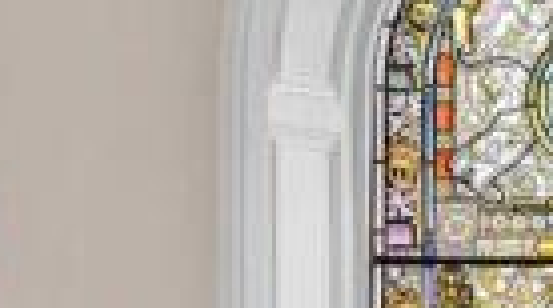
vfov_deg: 8.3
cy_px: 282
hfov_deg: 14.5
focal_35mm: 145
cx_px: 589
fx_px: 2127
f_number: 3.2
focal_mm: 40.1
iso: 400
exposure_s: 1/20
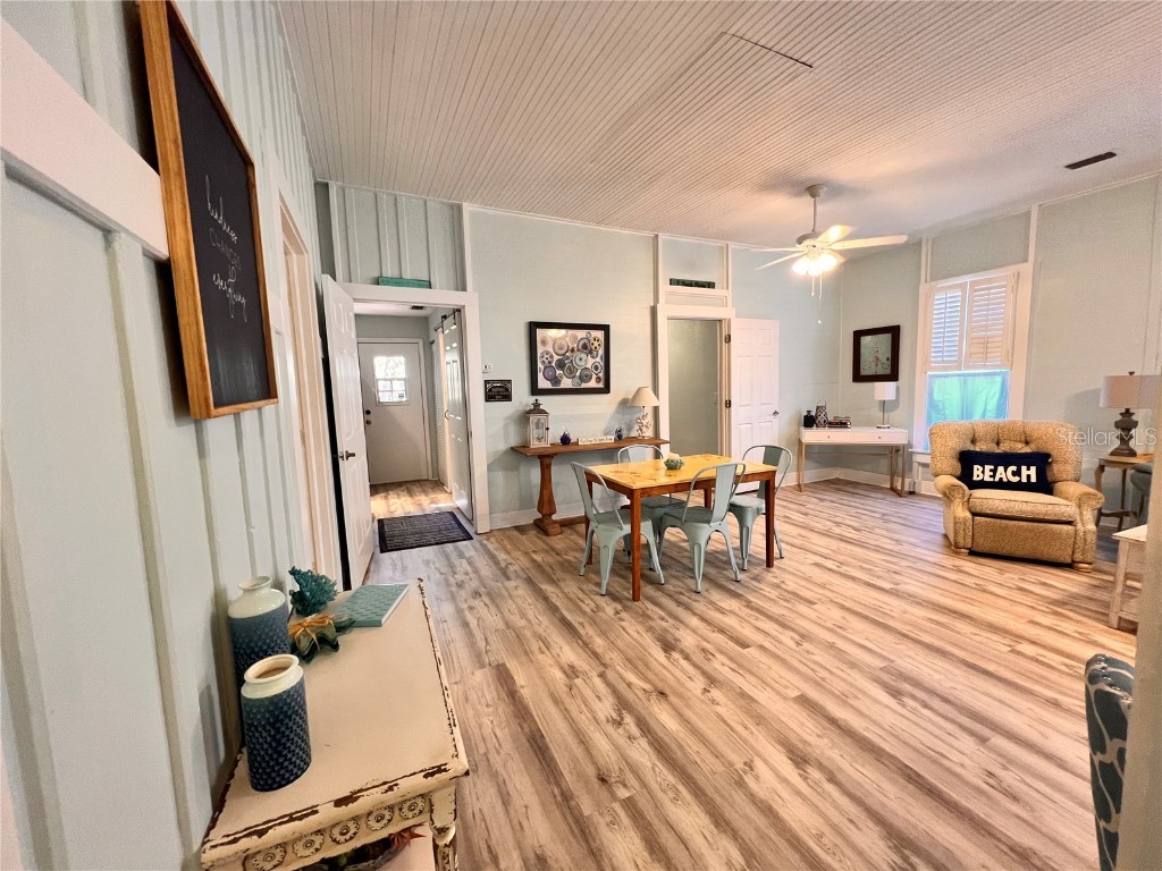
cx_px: 581
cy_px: 436
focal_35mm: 13
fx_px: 436
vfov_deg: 89.9
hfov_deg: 106.2
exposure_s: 1/60
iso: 200
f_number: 1.8
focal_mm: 1.57
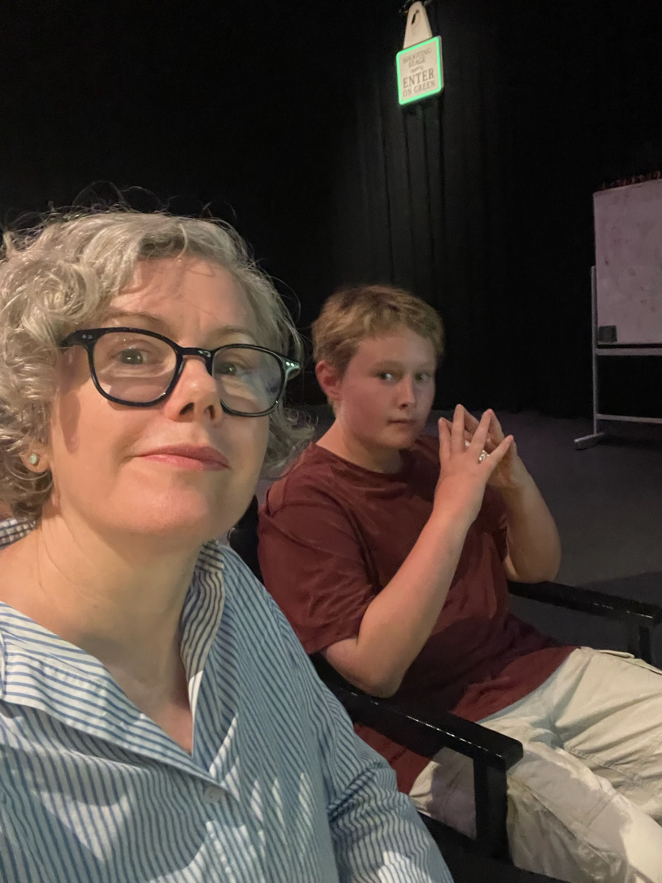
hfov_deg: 46.8
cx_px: 331
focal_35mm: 30
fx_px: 765
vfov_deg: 60.0
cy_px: 442
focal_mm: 2.71
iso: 800
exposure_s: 1/15
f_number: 2.2
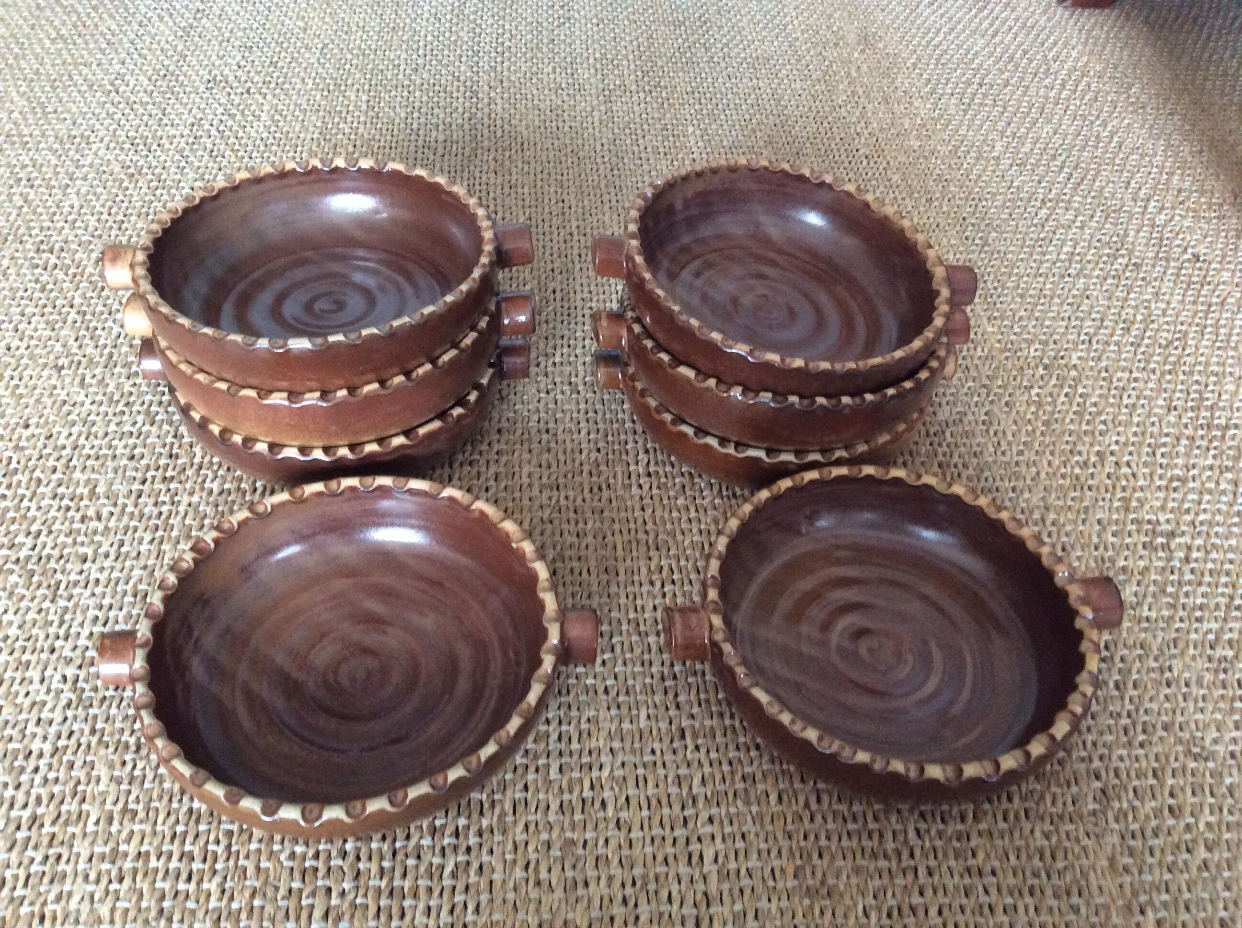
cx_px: 621
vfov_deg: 44.1
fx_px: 1146
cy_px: 464
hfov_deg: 56.9
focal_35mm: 32
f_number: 2.4
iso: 250
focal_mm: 3.3
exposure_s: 1/20
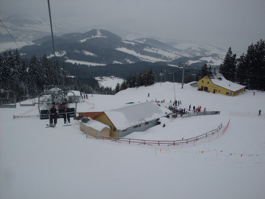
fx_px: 291
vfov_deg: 37.7
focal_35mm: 38
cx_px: 132
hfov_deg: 49.0
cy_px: 100
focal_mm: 6.3
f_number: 8.4
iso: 80
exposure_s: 1/250
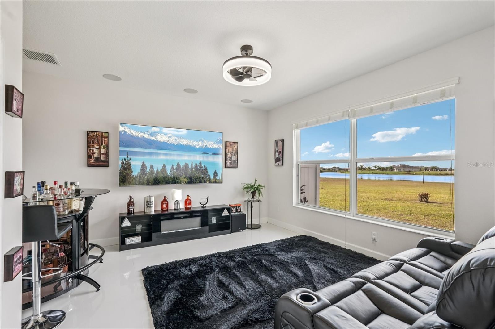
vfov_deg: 73.7
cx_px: 248
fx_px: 220
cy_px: 164
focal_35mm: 16
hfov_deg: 96.7
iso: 400
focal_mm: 16
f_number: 8
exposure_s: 1/40
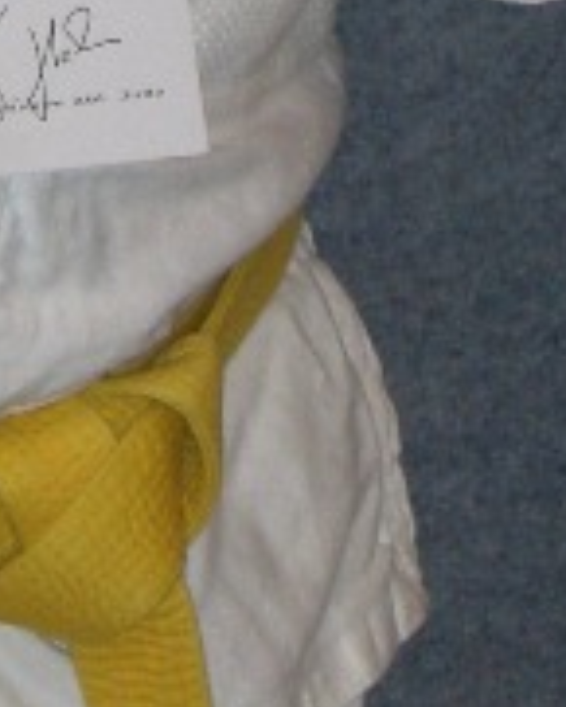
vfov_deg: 4.7
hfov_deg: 3.8
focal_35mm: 405
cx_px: -180
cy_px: -582
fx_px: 8473
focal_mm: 15.3
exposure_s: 1/60
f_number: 4.6
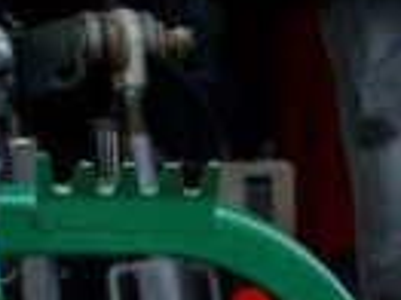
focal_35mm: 193
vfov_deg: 7.1
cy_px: 817
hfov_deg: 9.5
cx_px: 845
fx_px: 2234
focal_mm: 4.2
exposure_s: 1/942
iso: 32
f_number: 1.8
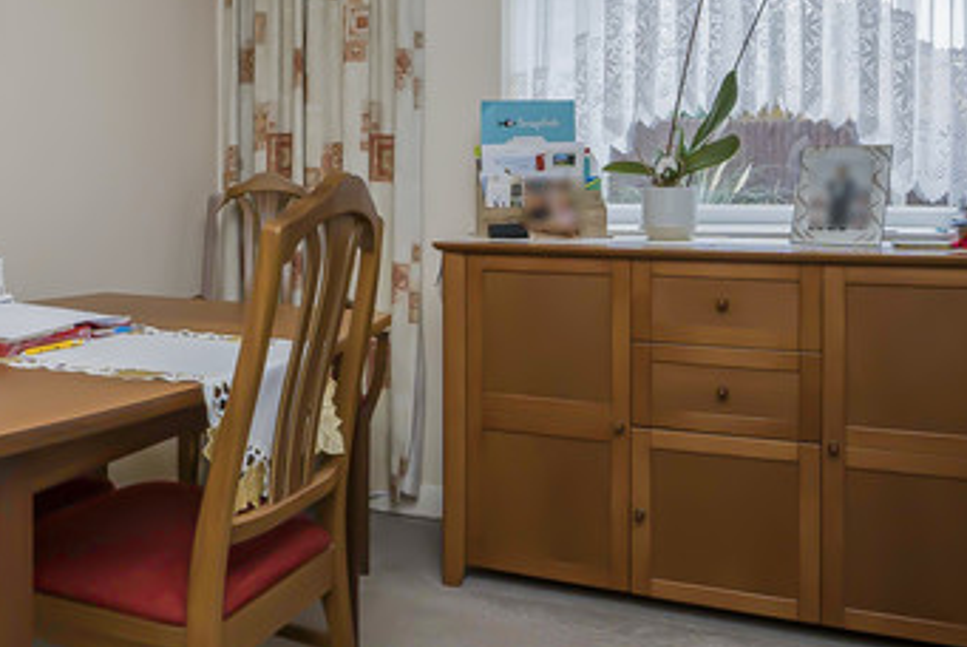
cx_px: 255
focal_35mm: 36
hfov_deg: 51.1
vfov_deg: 36.1
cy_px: 160
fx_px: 968
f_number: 9
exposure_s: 1/50
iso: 320
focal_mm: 12
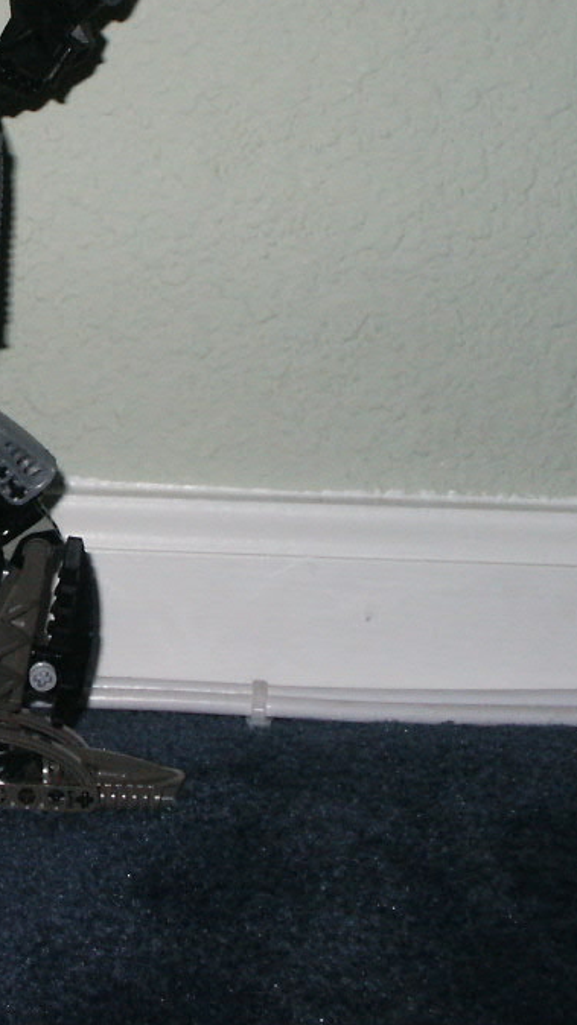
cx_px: -82
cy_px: 335
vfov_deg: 23.3
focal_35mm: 91
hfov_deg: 13.0
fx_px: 2476
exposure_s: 1/45
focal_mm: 9.21
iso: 200
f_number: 8
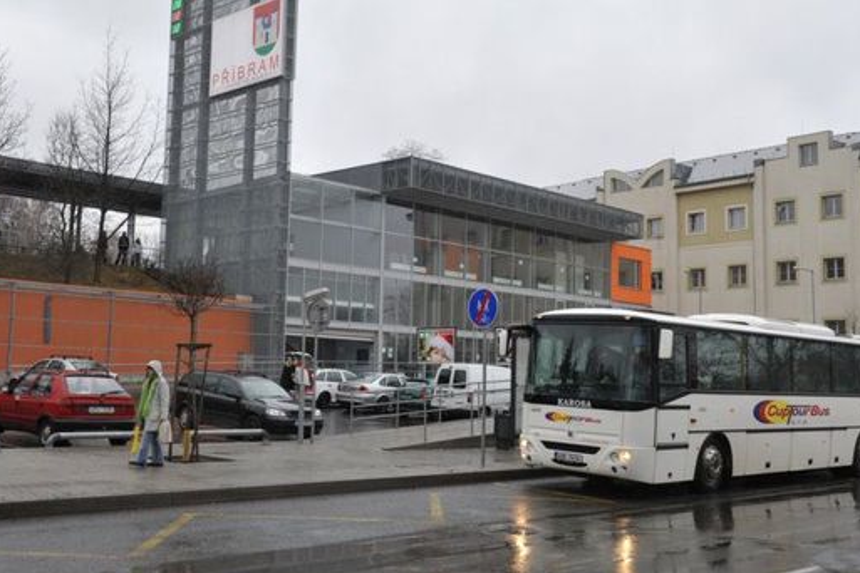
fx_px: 1027
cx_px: 418
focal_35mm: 43
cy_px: 254
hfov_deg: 45.4
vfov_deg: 31.2
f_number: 7.1
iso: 1000
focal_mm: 34
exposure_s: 1/200
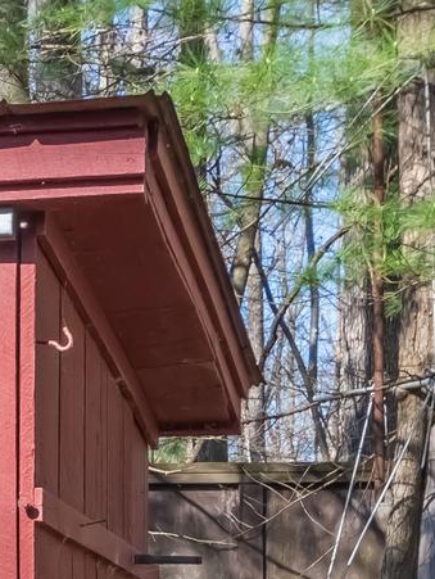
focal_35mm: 157
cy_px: 700
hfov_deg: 8.8
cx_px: -521
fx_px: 2627
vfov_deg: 12.3
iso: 400
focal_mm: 24
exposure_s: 1/250
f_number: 8
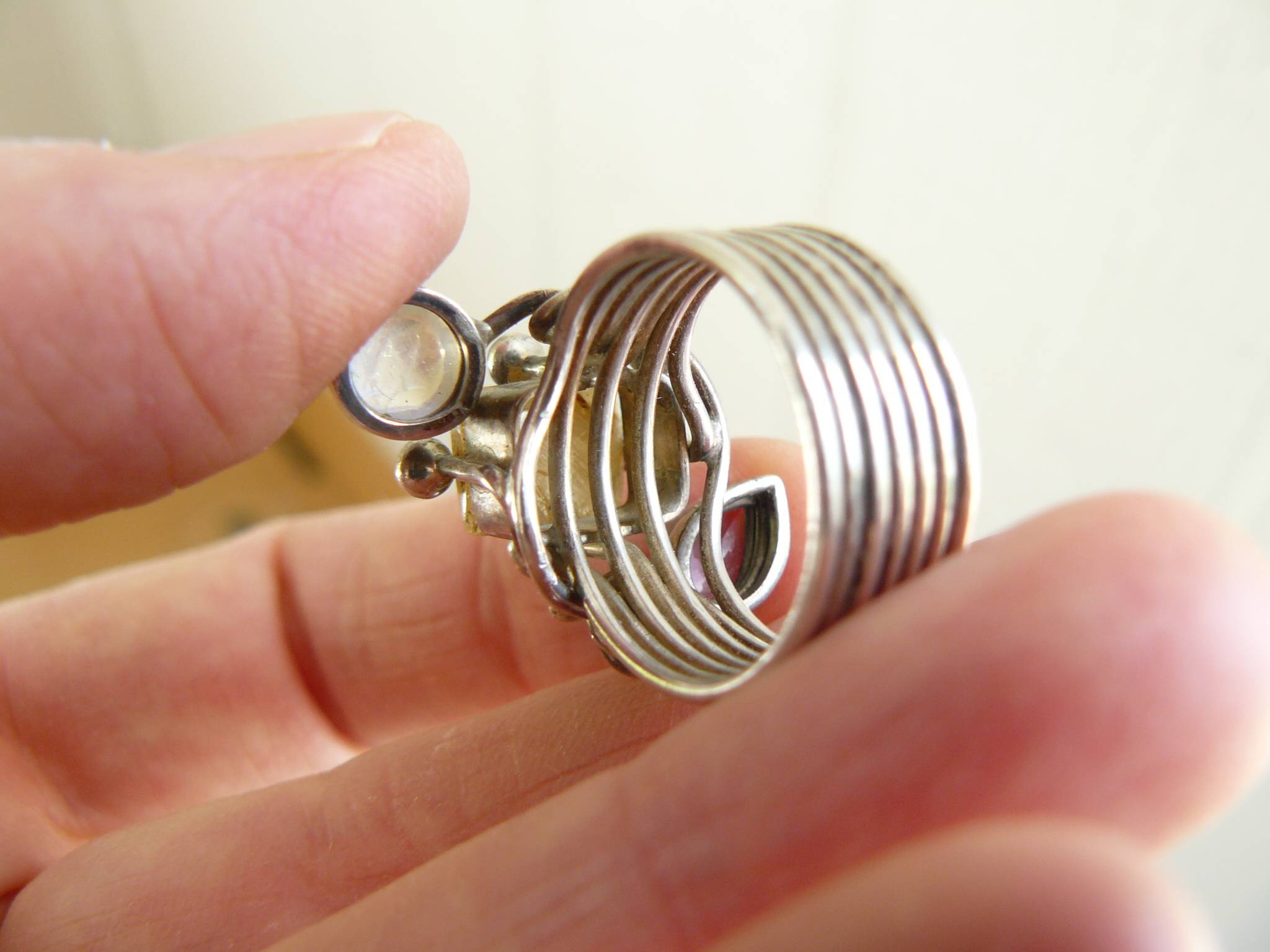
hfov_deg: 51.4
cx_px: 635
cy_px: 476
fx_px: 1321
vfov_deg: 39.7
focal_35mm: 36
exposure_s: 1/50
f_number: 2.8
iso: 100
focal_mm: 6
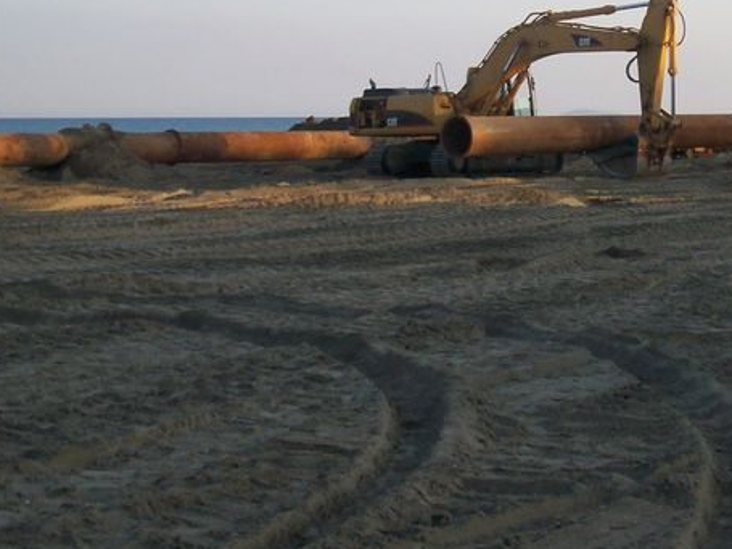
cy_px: 68
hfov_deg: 23.9
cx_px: 547
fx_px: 1712
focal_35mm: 81
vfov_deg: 18.0
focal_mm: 5.9
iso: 100
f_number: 4.5
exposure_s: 1/221
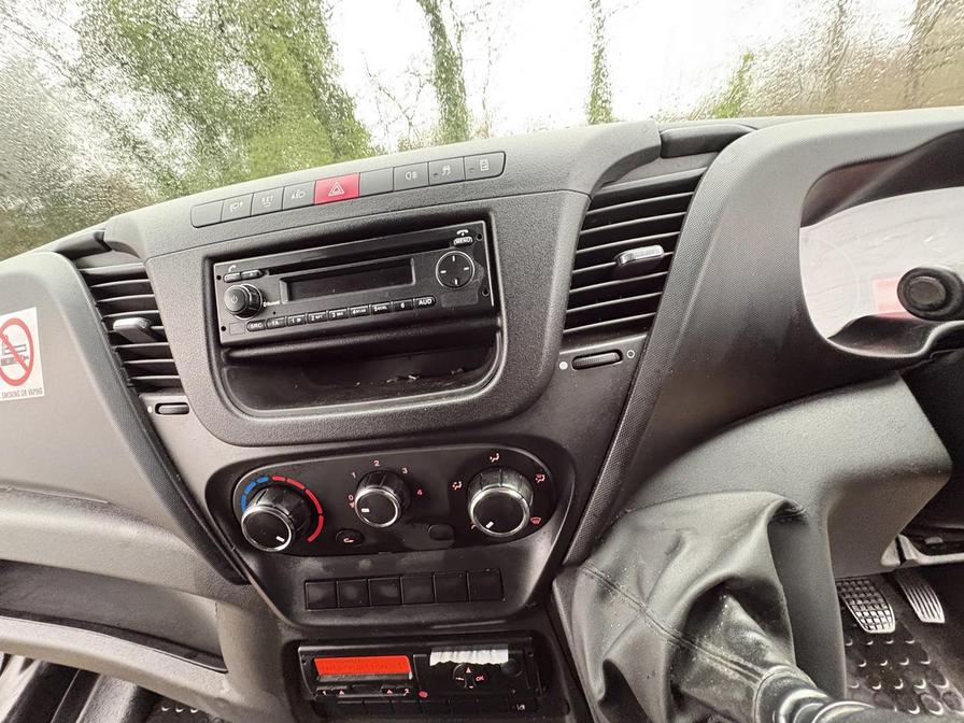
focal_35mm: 14
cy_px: 362
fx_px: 390
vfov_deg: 85.7
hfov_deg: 102.1
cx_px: 482
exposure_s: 1/44
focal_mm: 2.22
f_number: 2.2
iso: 800
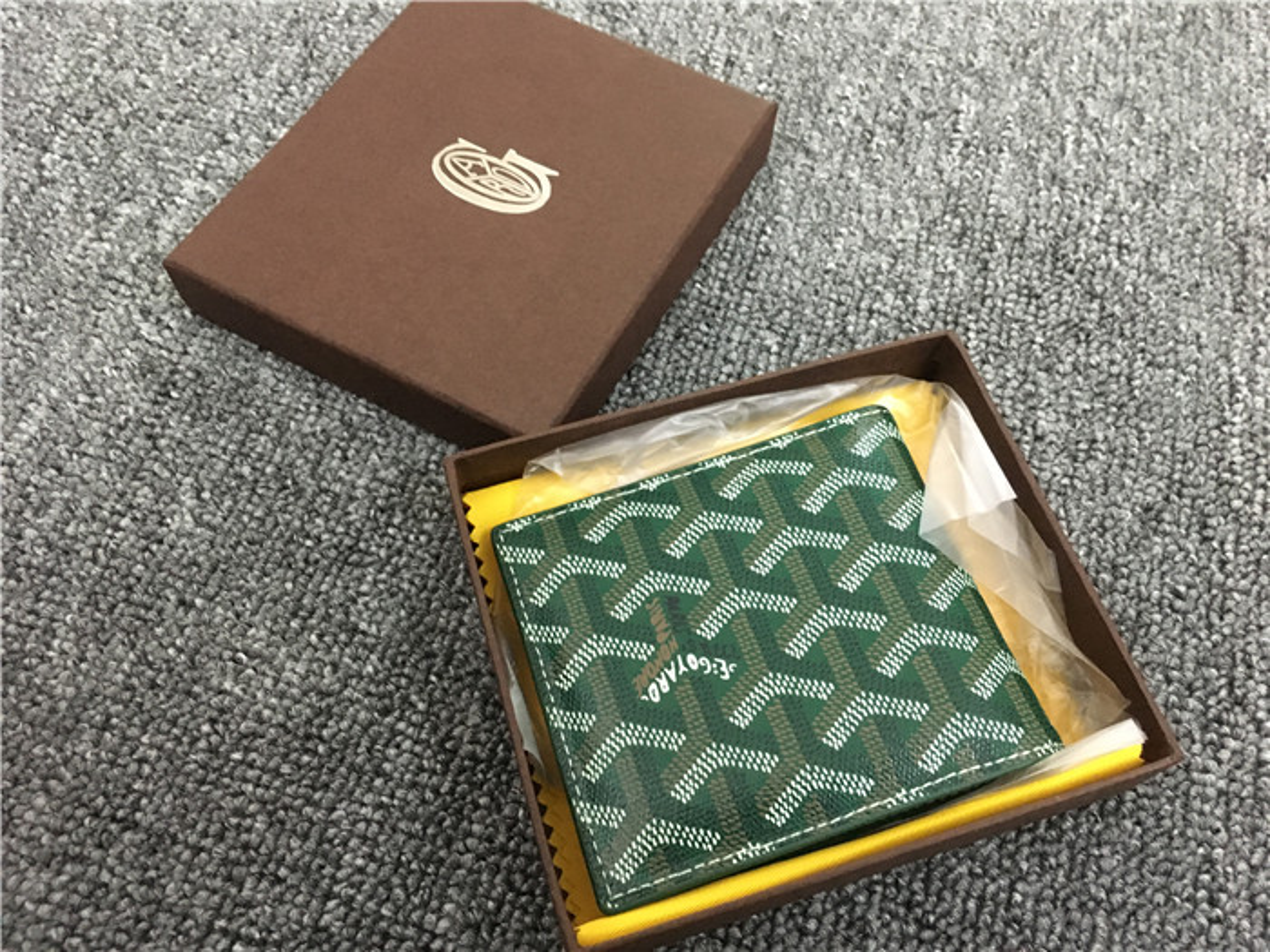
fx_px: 1064
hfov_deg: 61.7
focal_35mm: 29
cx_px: 635
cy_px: 476
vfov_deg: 48.2
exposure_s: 1/17
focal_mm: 4.15
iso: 250
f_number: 2.2
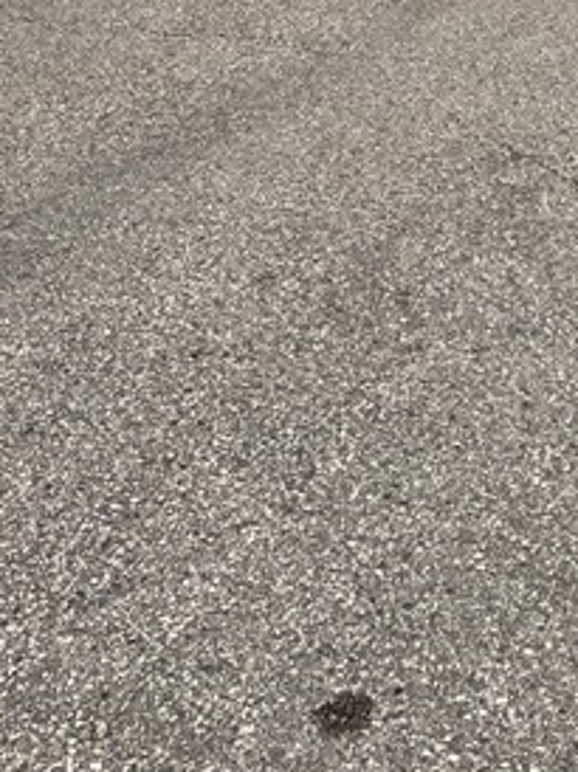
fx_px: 1628
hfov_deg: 18.8
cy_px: -270
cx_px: 727
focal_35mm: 73
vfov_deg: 23.2
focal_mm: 4.2
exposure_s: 1/5291
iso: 32
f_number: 1.6
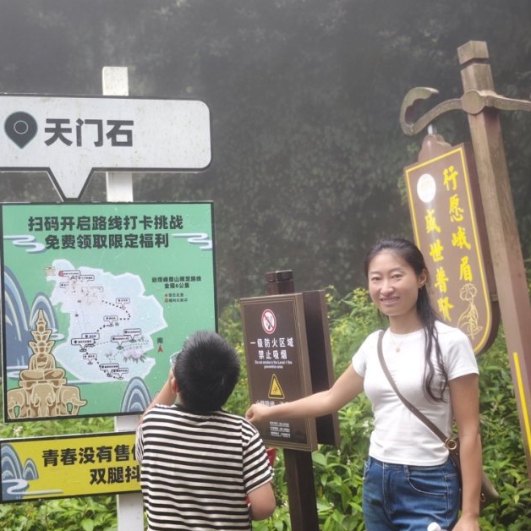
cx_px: 261
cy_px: 265
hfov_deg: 28.6
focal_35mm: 60
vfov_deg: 28.6
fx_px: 1041
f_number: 1.63
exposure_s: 1/100
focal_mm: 8.72
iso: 100
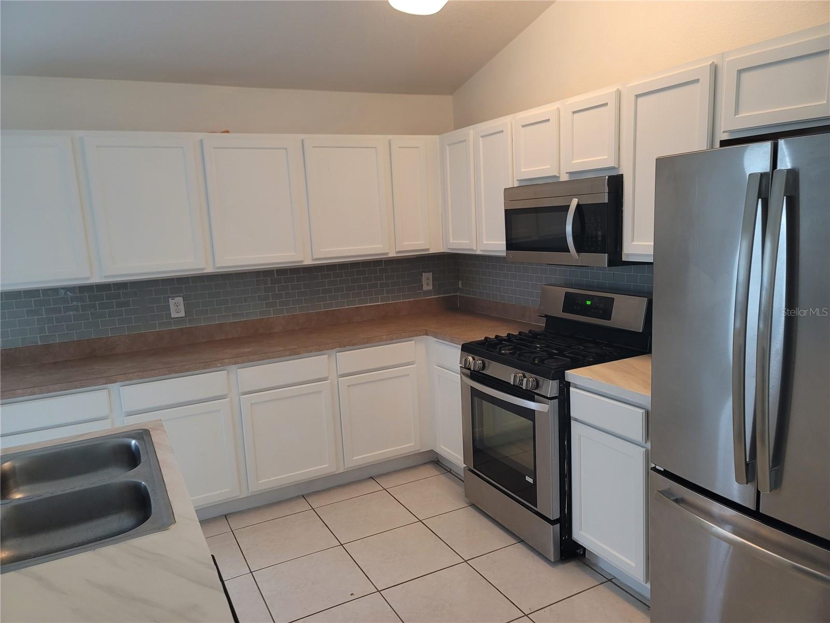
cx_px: 415
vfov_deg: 54.9
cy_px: 312
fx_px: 599
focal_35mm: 25
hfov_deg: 69.4
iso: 500
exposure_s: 1/40
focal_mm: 7
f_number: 1.8
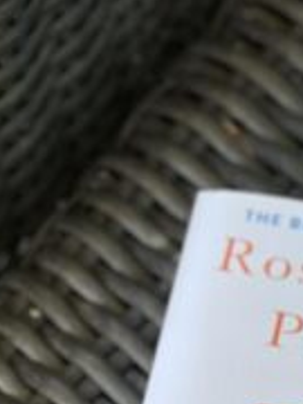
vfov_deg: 8.5
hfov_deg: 6.4
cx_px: 310
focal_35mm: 233
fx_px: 2719
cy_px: 235
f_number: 2.8
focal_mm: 9
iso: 32
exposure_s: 1/121
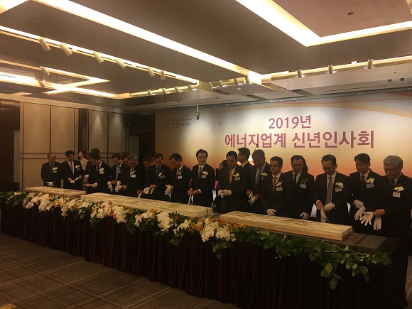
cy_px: 154
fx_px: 345
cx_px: 206
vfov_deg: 48.2
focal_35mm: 29
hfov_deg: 61.7
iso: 40
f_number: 2.2
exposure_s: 1/30
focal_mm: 4.15
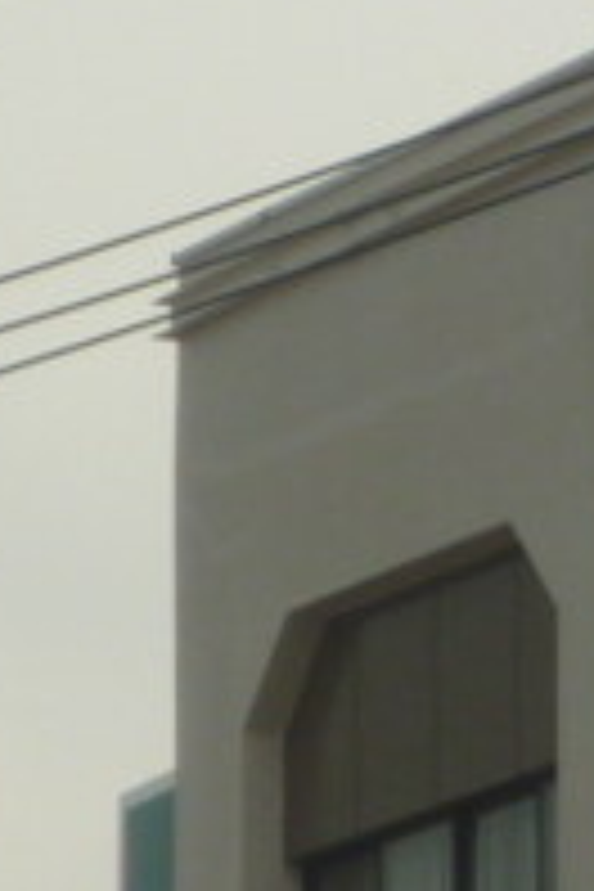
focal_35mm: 495
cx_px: 832
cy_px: 810
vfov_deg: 4.2
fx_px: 12250
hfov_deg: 2.8
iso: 80
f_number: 5.5
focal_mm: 15.2
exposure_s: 1/500
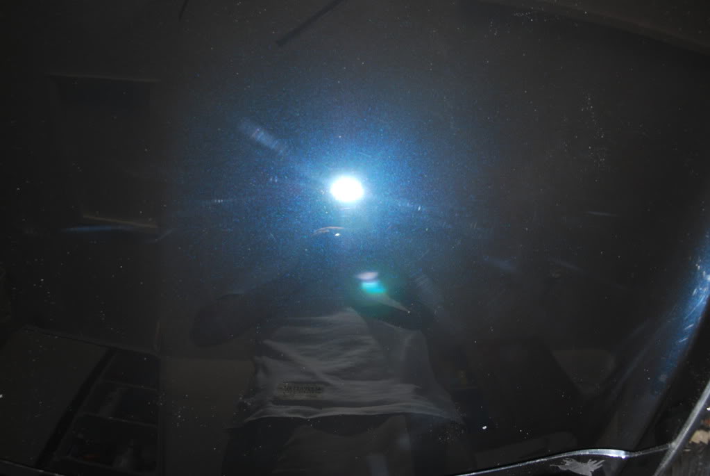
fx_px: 711
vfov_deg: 37.0
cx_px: 355
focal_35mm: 36
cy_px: 238
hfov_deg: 53.1
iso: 200
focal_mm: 24
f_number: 4
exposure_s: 1/60
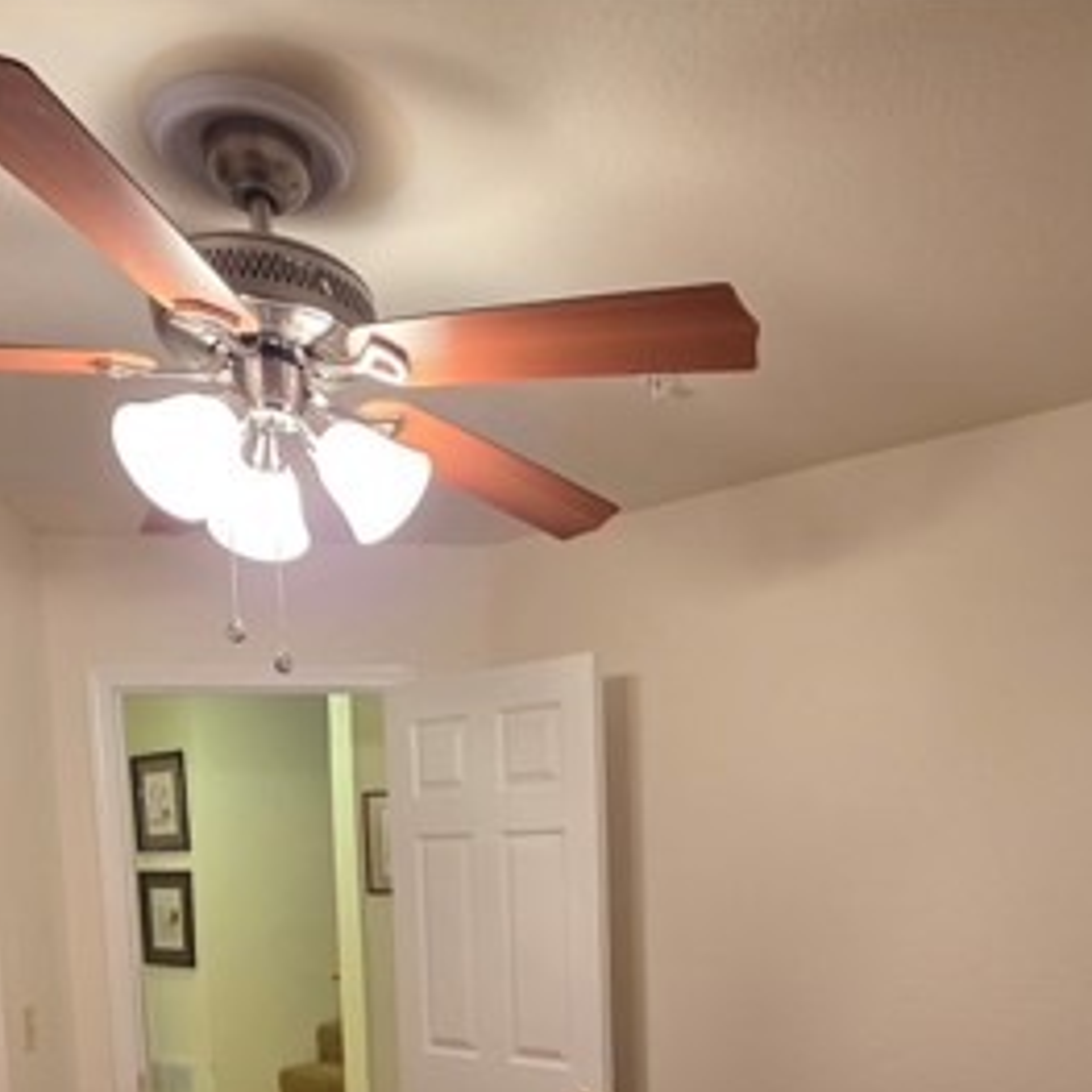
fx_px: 999
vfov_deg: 50.8
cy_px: 980
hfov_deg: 56.8
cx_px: 660
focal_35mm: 28
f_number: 1.9
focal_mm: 2.2
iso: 250
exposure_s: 1/60
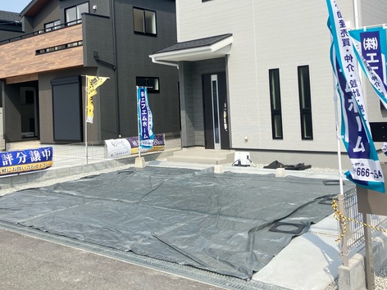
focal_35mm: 38
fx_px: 425
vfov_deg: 37.3
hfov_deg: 48.9
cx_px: 176
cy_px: 97
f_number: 1.8
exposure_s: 1/1567
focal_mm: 3.99
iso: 32
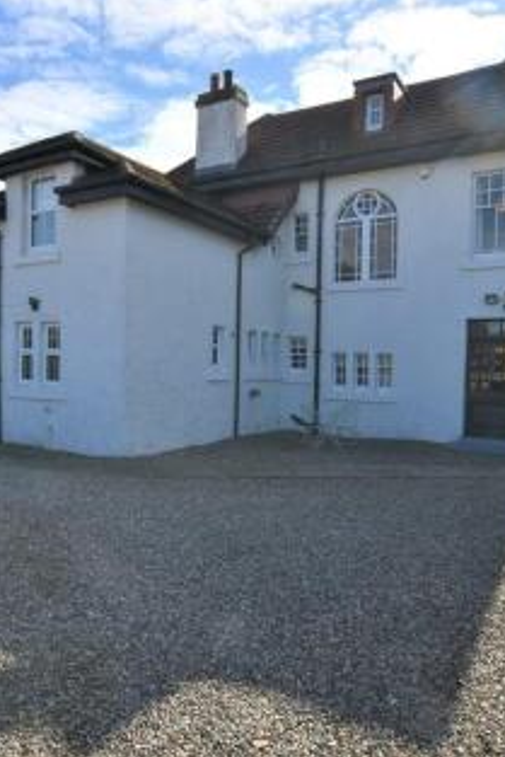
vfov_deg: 49.8
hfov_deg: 34.4
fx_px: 815
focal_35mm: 39
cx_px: 217
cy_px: 378
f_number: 10
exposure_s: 1/200
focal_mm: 17
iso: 100
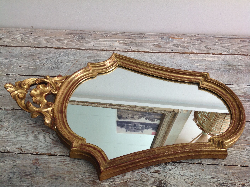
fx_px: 252
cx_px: 125
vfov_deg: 40.6
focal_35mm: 35
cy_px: 94
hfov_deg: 52.7
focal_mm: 4.28
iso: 50
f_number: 2.4
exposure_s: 1/30
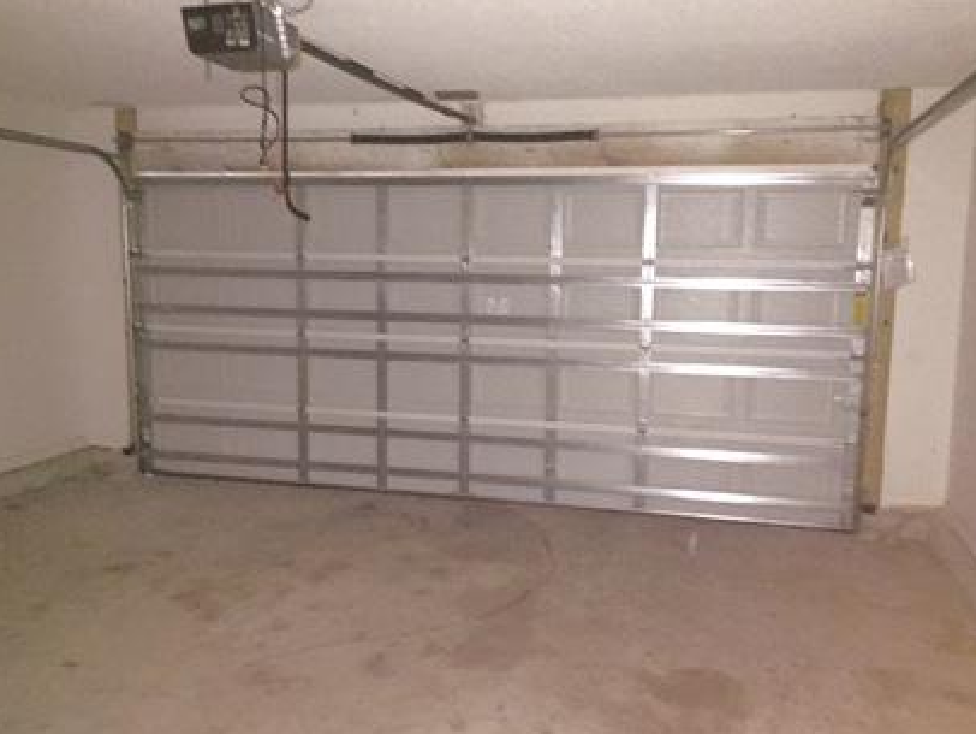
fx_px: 903
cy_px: 378
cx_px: 488
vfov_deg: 44.2
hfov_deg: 56.8
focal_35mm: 32
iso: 1000
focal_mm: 4.15
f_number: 2.2
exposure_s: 1/16
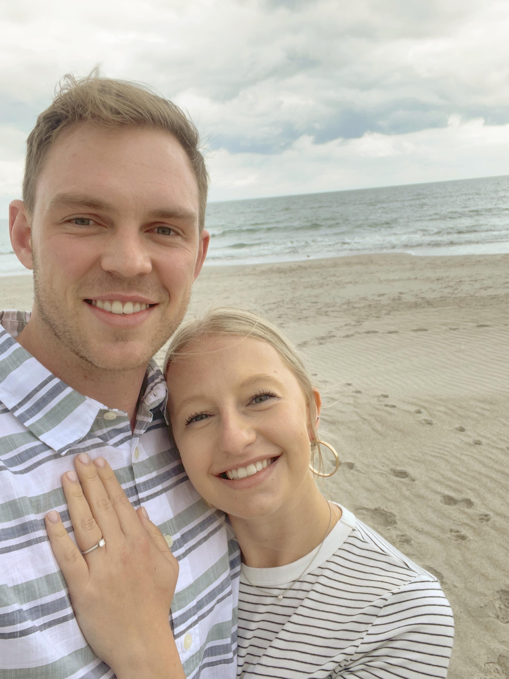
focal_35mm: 30
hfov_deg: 46.8
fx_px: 588
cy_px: 340
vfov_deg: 60.0
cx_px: 254
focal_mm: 2.71
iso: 25
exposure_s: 1/121
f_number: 2.2
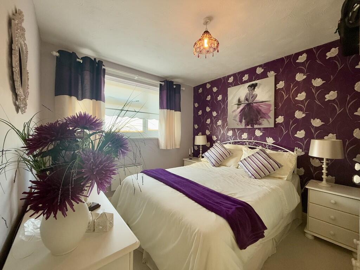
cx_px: 180
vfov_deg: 85.7
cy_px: 135
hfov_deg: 102.1
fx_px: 146
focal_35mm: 14
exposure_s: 1/100
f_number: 2.2
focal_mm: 2.22
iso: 200
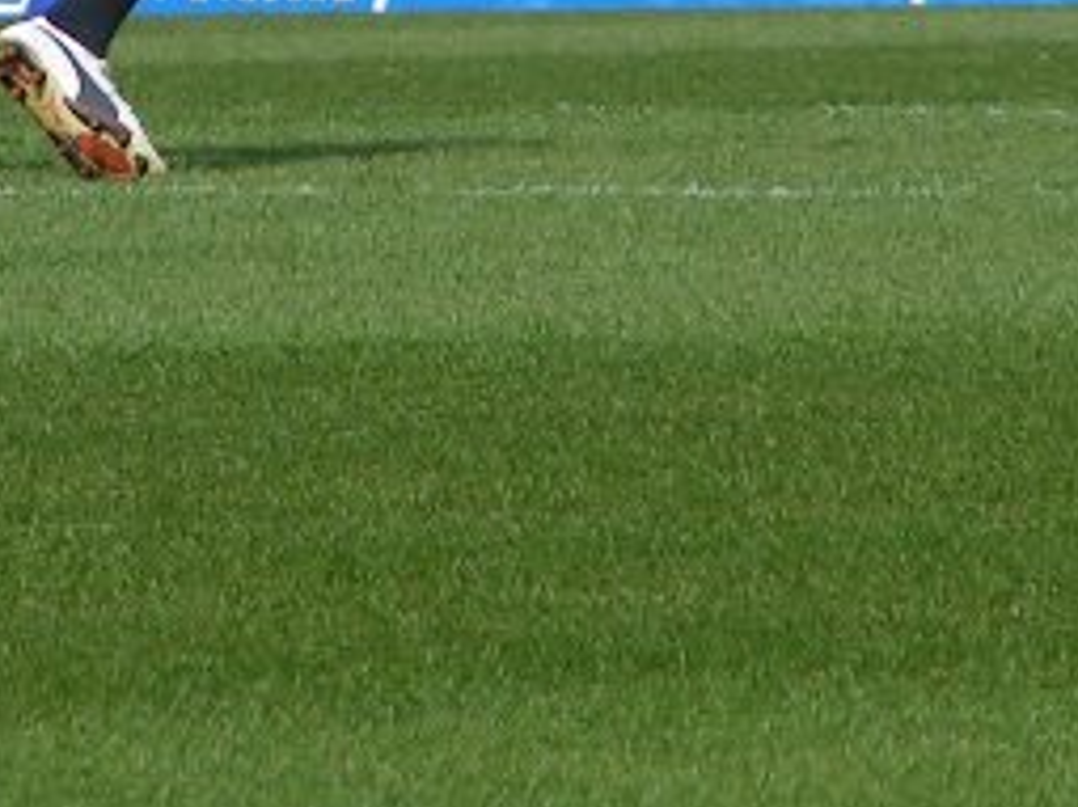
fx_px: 37135
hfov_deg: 1.7
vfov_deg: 1.2
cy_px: -258
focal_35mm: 1193
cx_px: 148
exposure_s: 1/1000
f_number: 4
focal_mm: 58
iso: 50
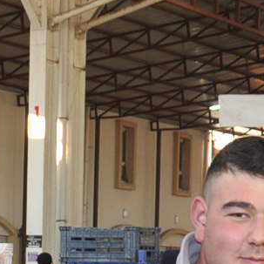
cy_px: 457
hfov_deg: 9.2
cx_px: 6
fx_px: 1631
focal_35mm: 189
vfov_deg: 8.9
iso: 400
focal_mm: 21
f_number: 3.8
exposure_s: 1/160
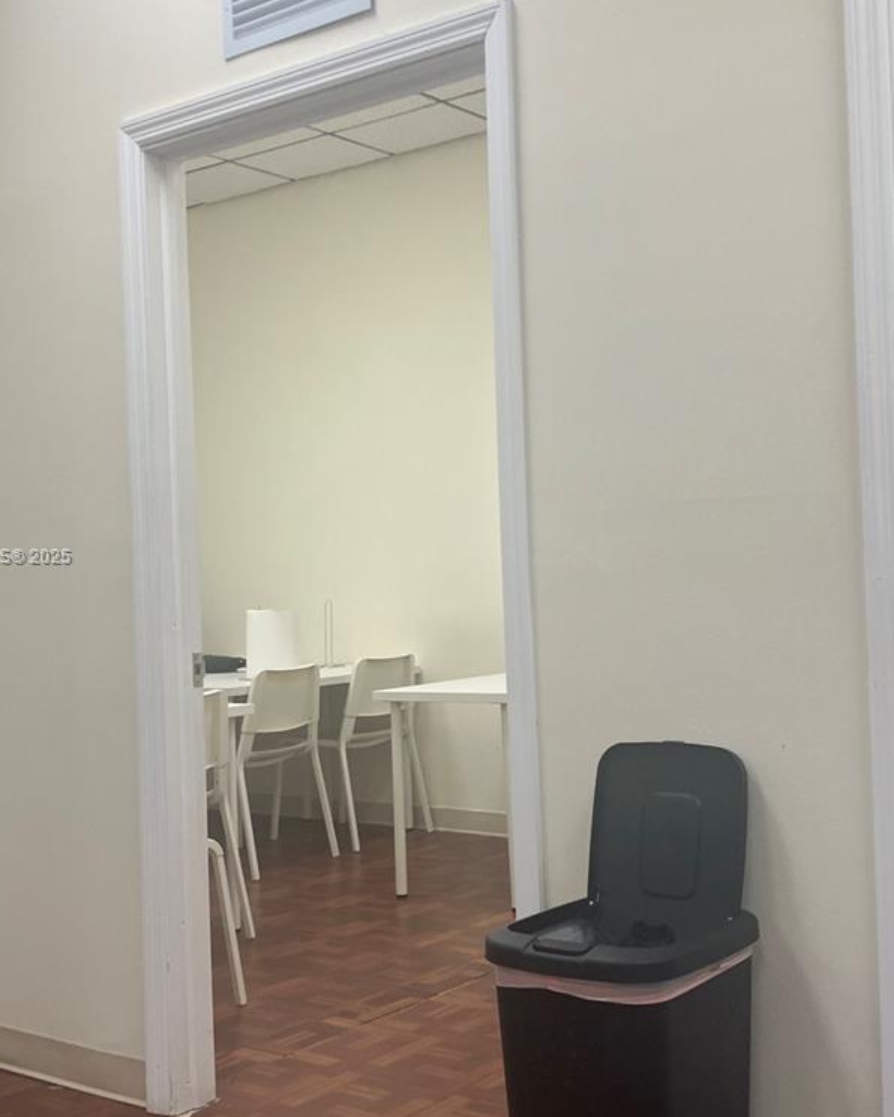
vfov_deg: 42.0
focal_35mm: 44
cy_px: 558
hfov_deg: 34.1
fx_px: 1455
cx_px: 471
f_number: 1.8
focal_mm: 3.99
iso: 64
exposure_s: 1/120
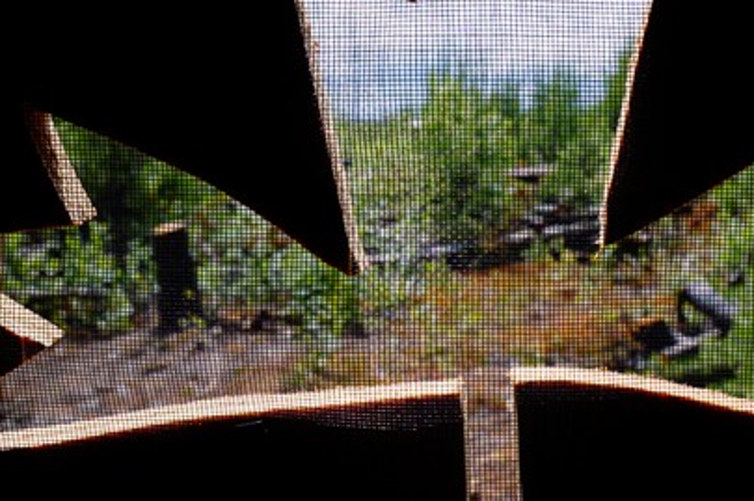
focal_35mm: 50
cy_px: 211
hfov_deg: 39.7
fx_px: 1042
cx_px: 441
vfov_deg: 27.0
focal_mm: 21
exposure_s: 1/125
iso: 100
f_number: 8
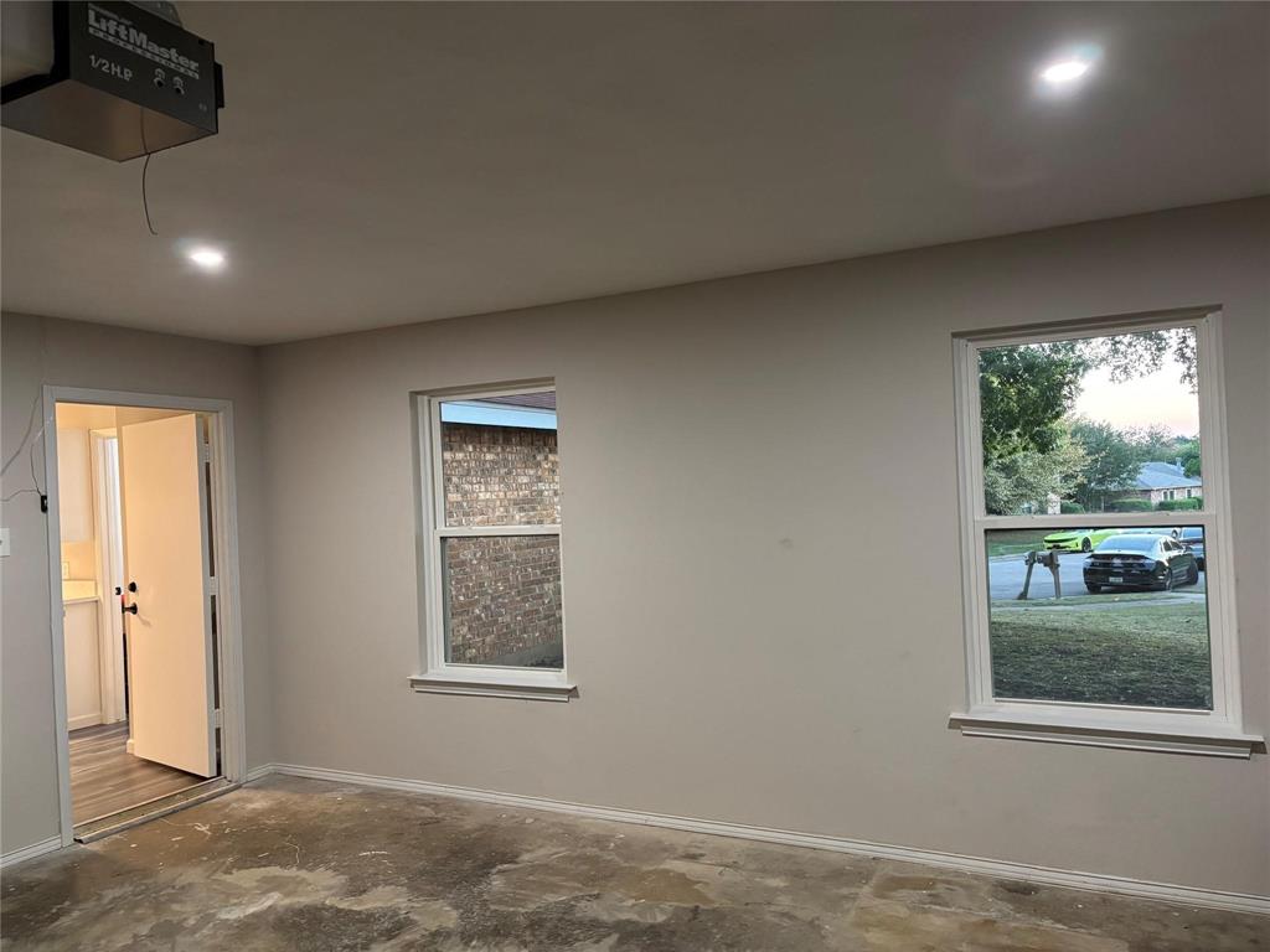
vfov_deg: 53.1
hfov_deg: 67.3
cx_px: 635
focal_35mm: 26
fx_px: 954
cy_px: 476
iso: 320
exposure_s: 1/60
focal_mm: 5.96
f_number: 1.6
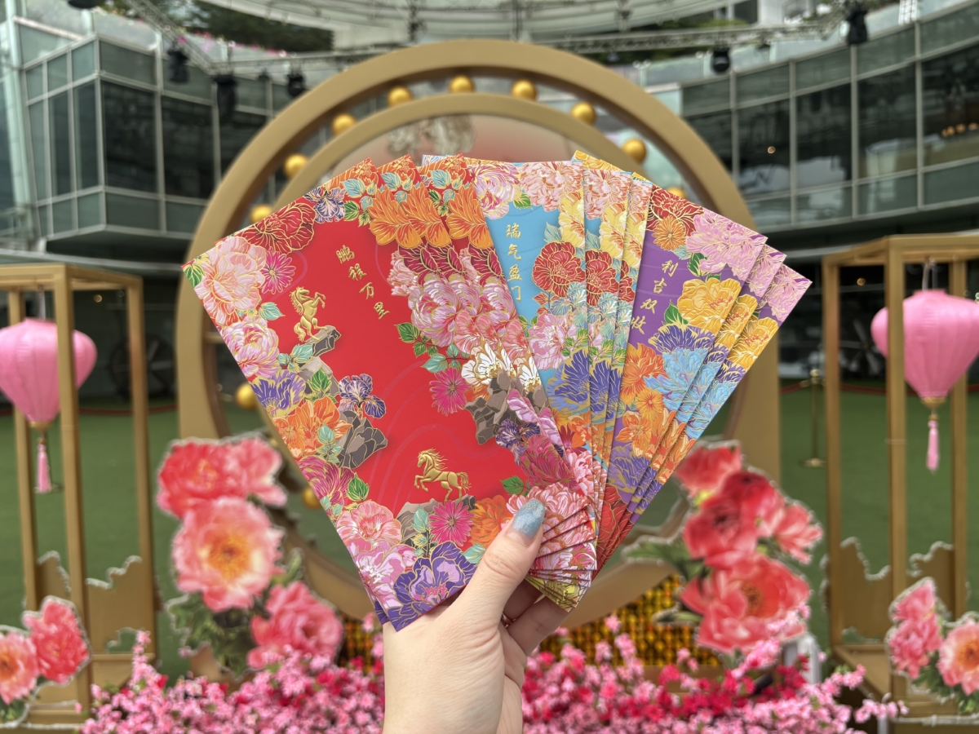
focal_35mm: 26
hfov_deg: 67.3
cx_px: 490
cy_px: 367
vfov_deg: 53.1
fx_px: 735
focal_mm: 5.96
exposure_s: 1/851
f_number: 1.6
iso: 50
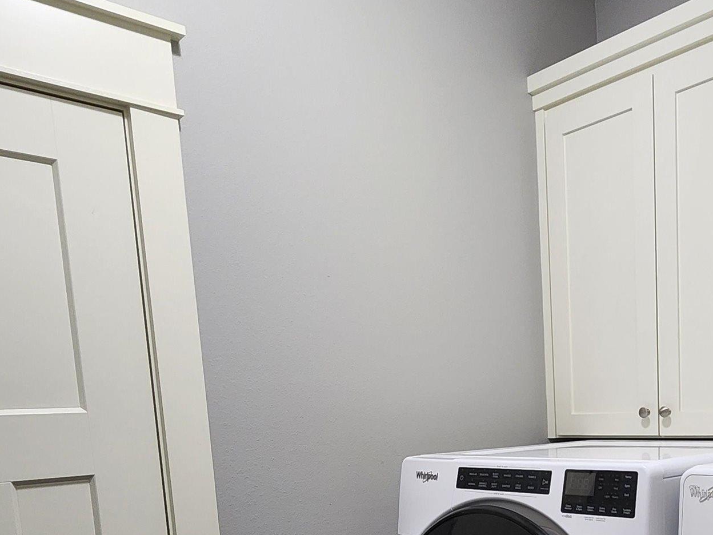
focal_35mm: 32
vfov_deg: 40.2
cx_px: 520
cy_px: 500
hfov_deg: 54.6
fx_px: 659
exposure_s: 1/60
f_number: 2.2
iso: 320
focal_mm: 2.2
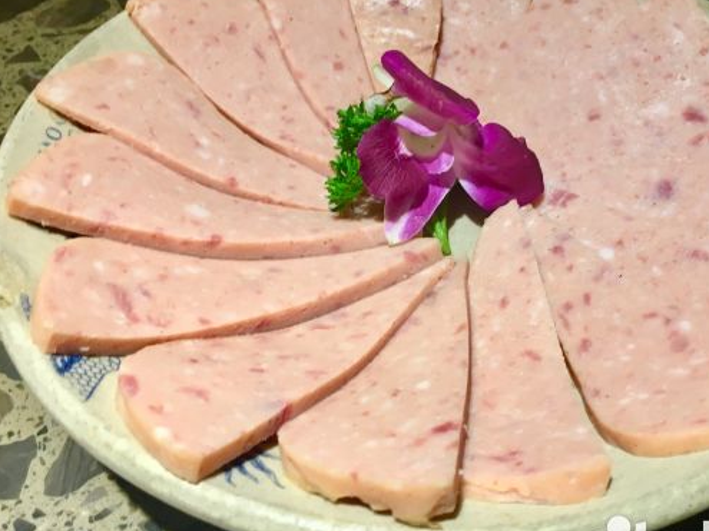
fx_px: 840
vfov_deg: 35.1
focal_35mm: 41
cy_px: 248
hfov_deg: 45.3
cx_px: 451
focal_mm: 4.15
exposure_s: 1/33
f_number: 2.2
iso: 80
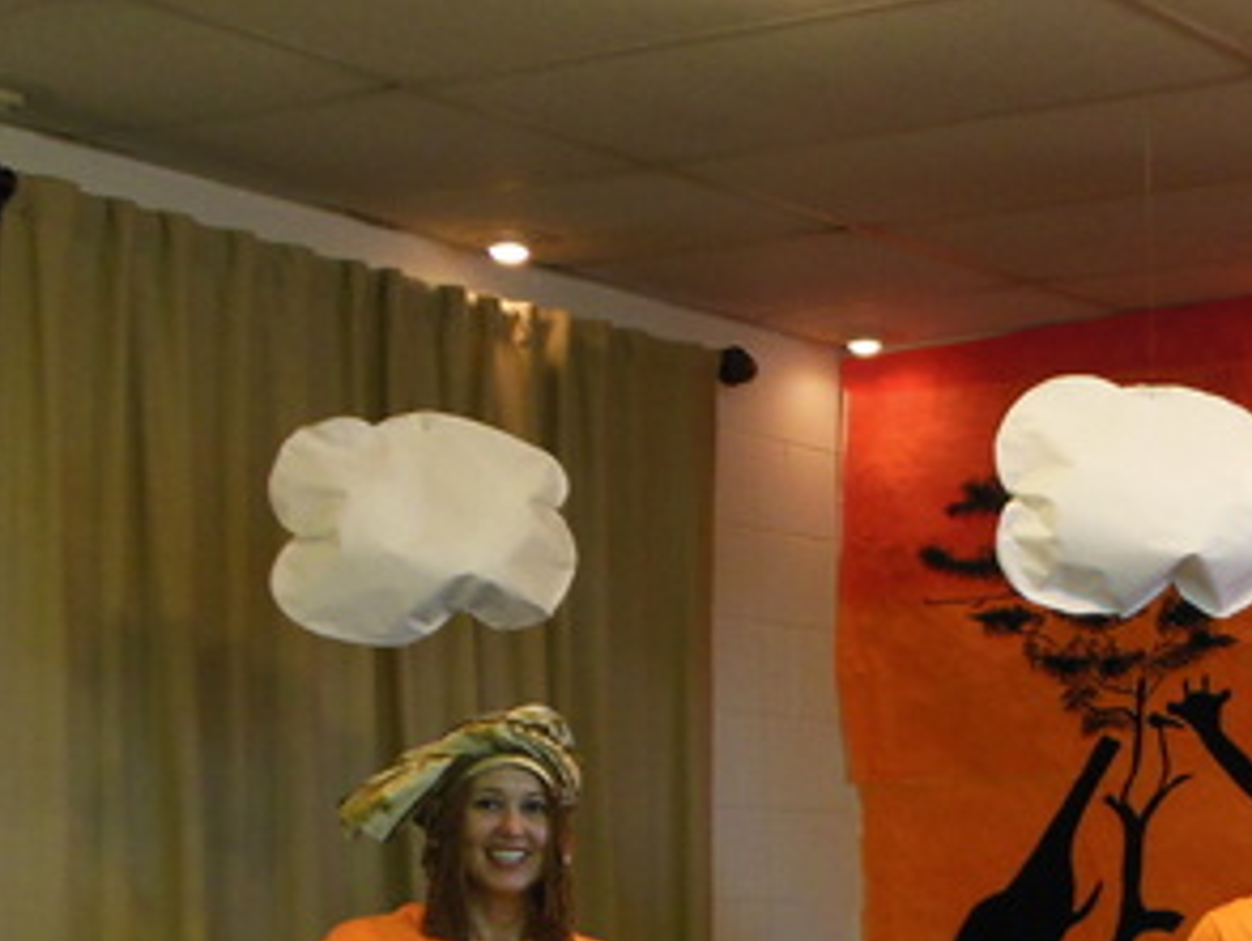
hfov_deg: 19.9
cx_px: 1465
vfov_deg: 15.4
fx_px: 3366
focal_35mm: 93
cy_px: 1073
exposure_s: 1/30
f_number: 3.6
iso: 320
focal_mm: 6.8
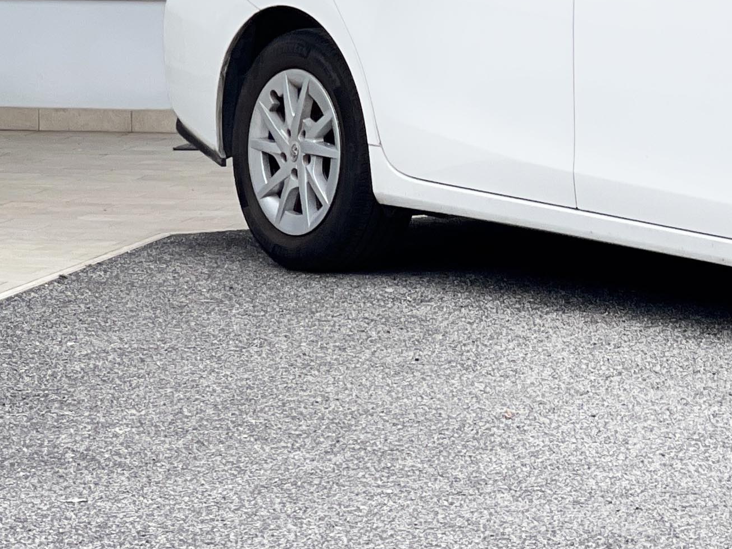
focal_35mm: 198
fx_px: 4187
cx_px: 979
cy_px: 133
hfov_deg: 9.8
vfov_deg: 7.5
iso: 32
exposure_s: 1/737
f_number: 2.2
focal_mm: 7.5
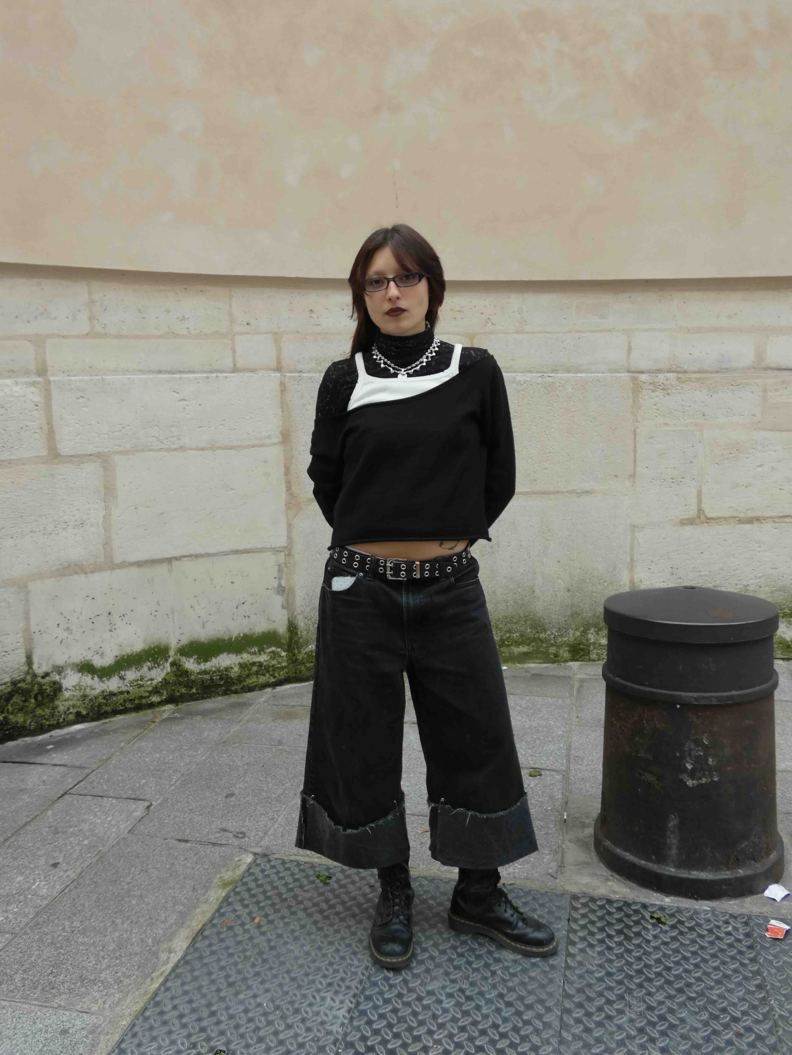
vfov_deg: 60.0
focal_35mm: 30
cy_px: 528
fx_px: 915
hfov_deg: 46.8
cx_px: 396
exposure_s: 1/125
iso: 80
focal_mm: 5.3
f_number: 3.3
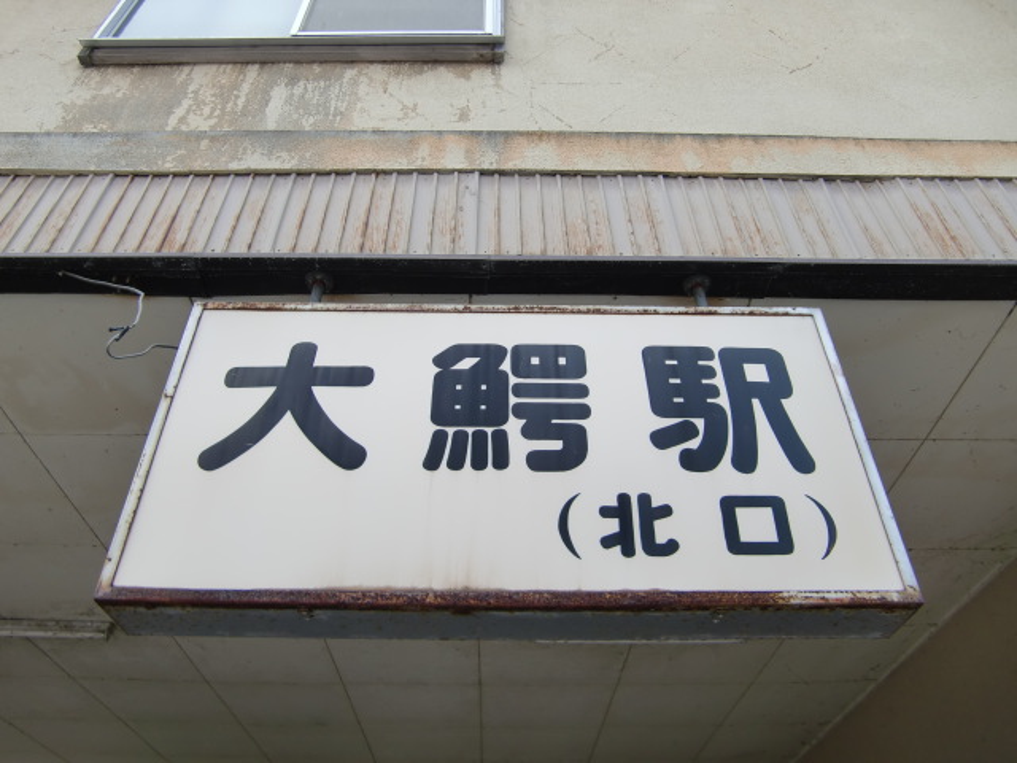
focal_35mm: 28
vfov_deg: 49.7
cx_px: 508
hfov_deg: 63.4
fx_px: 823
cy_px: 382
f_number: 2.6
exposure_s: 1/500
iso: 64
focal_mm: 4.9
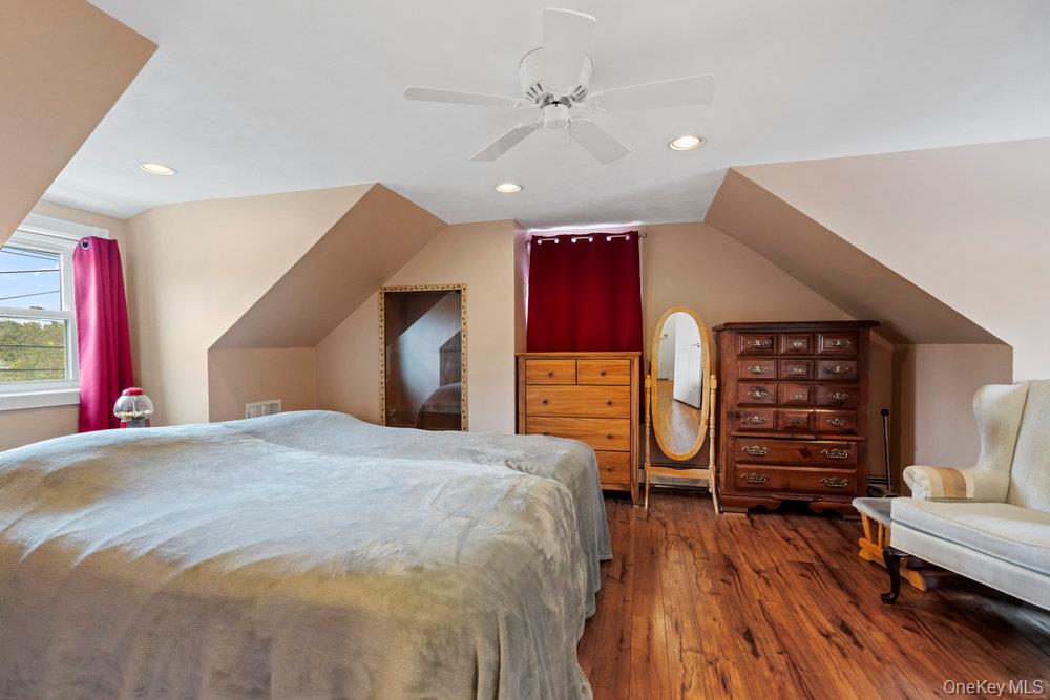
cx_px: 525
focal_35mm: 16
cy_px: 350
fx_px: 467
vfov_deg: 73.8
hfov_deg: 96.7
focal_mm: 16
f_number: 5.6
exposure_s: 1/80
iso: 1250
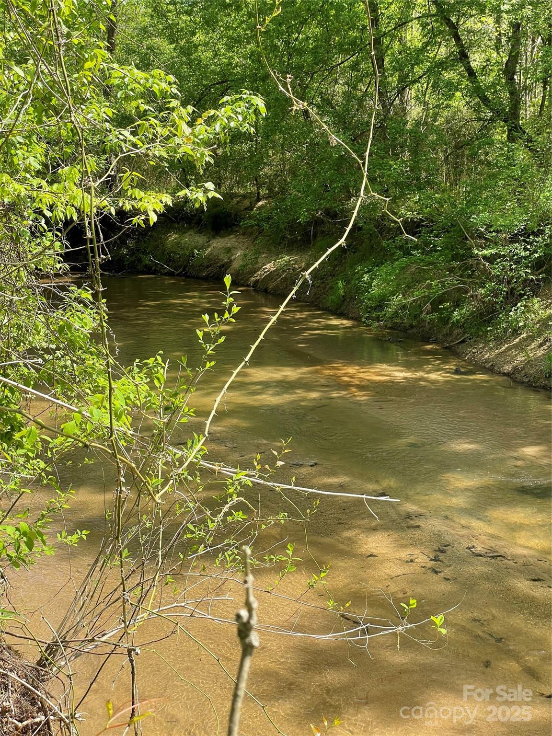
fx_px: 1106
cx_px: 276
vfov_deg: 36.8
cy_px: 368
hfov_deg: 28.0
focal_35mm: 52
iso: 25
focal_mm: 6
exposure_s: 1/329
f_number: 2
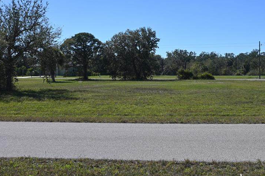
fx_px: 346
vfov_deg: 28.6
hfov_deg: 41.8
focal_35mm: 47
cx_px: 154
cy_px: 73
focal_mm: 22
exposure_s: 1/400
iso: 100
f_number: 7.1
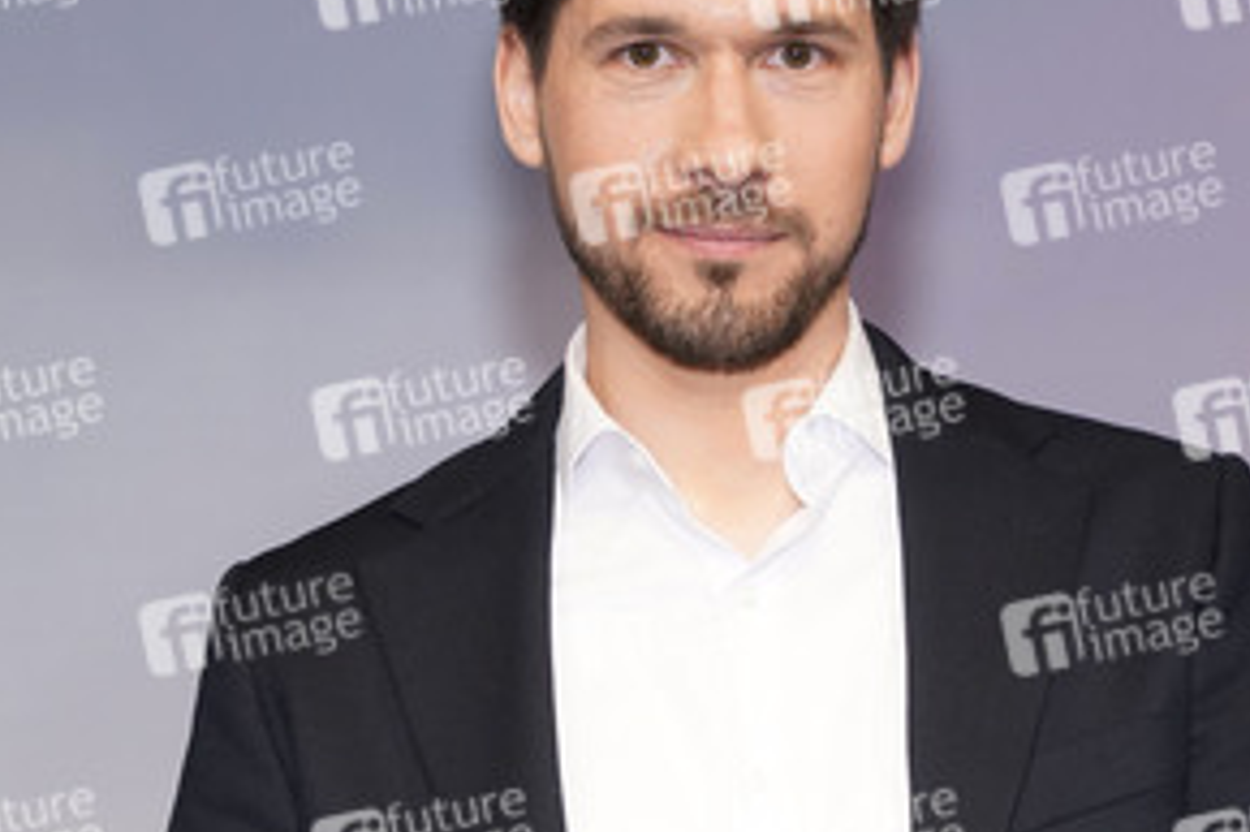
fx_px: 3887
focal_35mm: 112
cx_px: 739
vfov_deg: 12.2
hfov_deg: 18.3
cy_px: 302
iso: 2000
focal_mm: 72
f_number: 5
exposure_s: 1/160
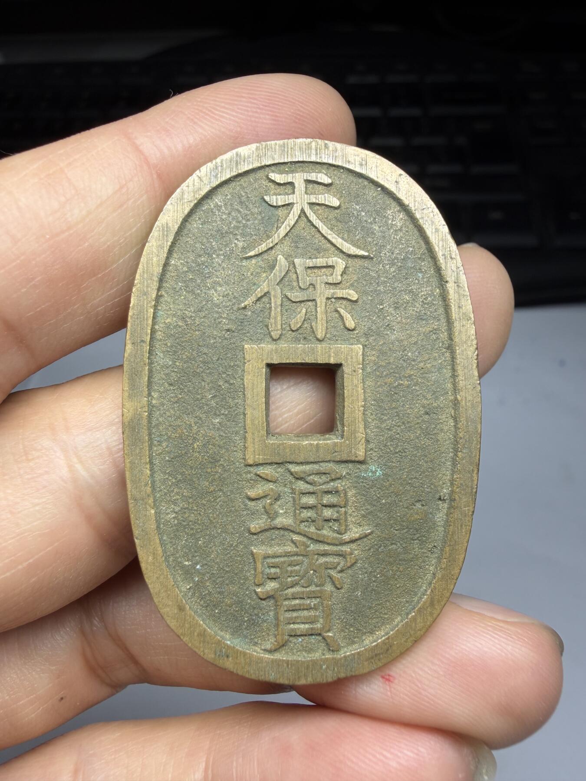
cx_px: 293
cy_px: 390
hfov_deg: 53.1
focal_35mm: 26
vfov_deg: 67.3
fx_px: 587
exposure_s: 1/135
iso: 40
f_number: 2.2
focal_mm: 2.22
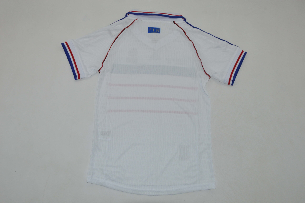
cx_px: 152
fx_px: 267
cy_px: 102
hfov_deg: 59.5
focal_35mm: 32
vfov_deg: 41.6
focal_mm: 21
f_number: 14
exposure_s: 1/200
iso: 400
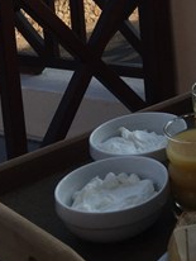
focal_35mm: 90
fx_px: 678
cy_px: -71
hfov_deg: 15.5
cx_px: 264
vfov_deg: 20.1
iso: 32
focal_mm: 4.15
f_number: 2.2
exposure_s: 1/1980
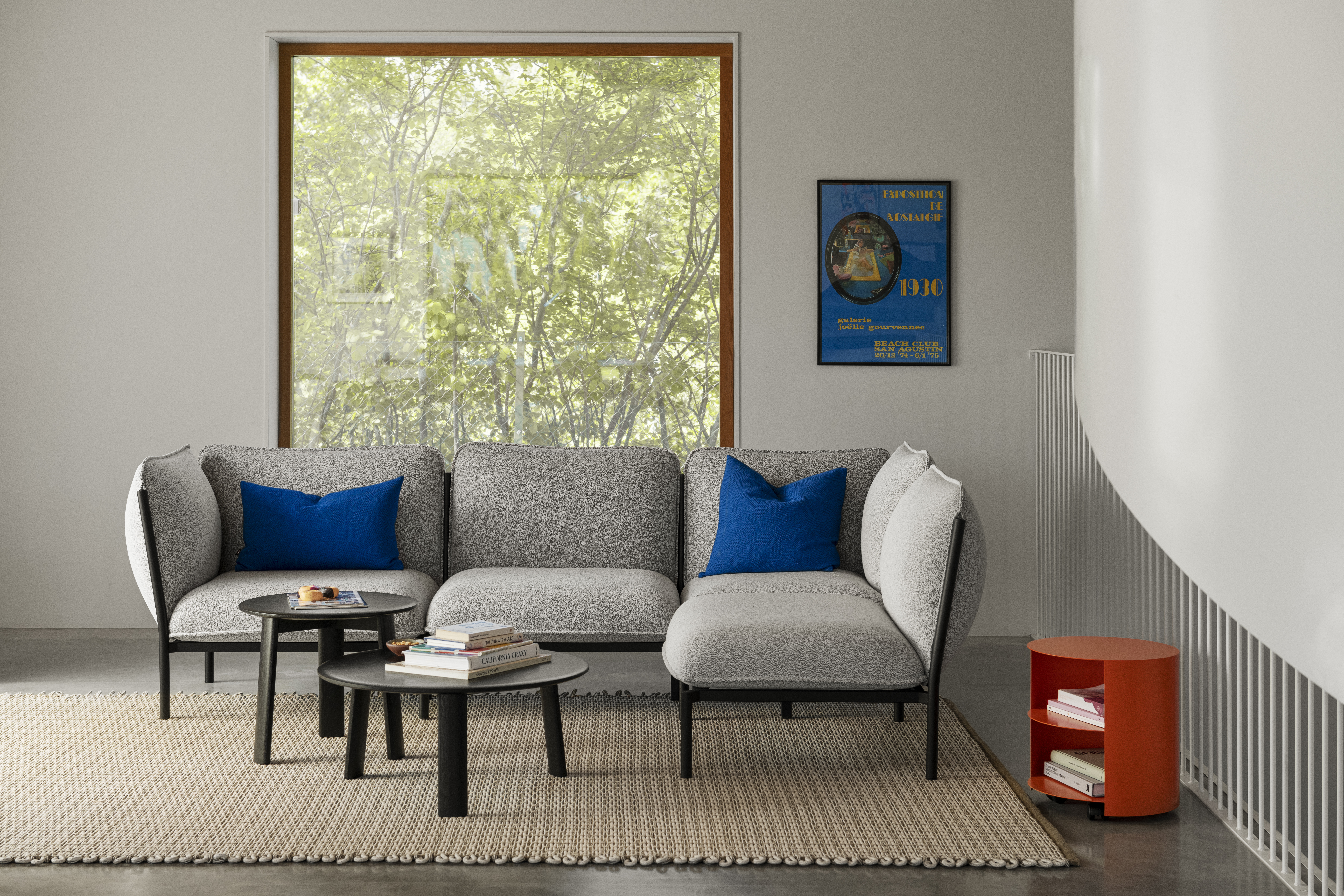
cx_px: 672
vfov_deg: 24.2
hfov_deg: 35.6
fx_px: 2091
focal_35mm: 56
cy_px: 448
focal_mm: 56
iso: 160
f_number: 8
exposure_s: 1/80
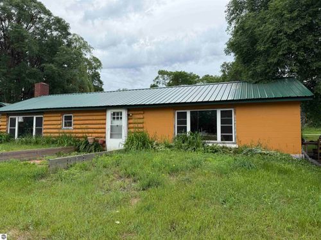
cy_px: 120
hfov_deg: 71.6
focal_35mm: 24
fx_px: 223
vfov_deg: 56.8
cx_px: 160
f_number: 1.78
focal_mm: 6.76
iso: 80
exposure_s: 1/3759
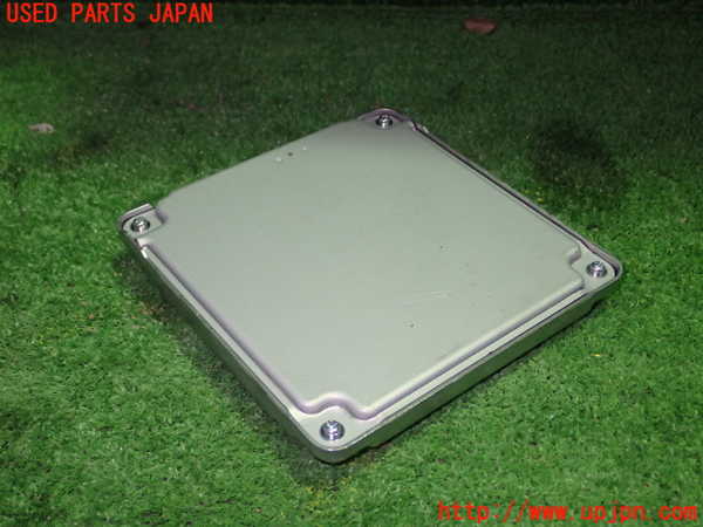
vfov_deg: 32.9
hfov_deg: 42.9
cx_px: 352
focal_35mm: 44
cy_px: 264
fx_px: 894
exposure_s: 1/40
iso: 640
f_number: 2.9
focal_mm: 7.84
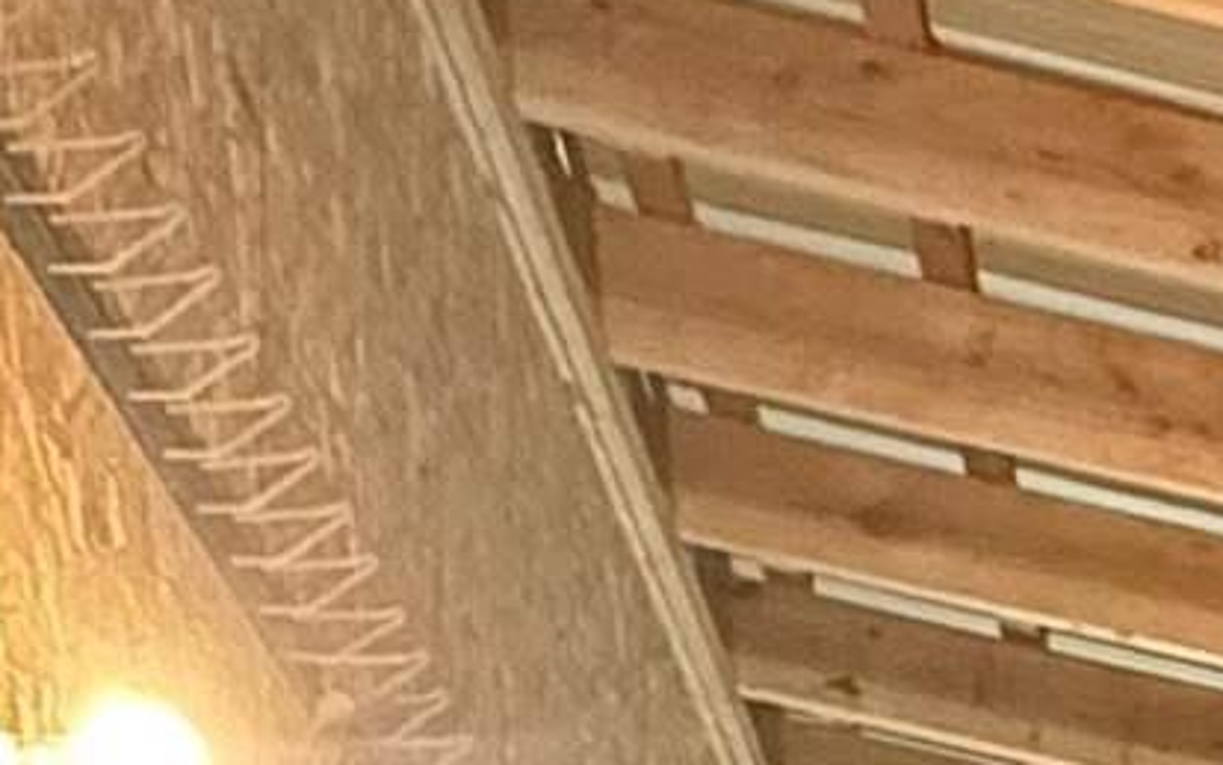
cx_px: 1725
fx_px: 3667
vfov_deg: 9.4
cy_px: 2277
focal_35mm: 110
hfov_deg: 17.4
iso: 640
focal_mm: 2.22
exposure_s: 1/60
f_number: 2.2
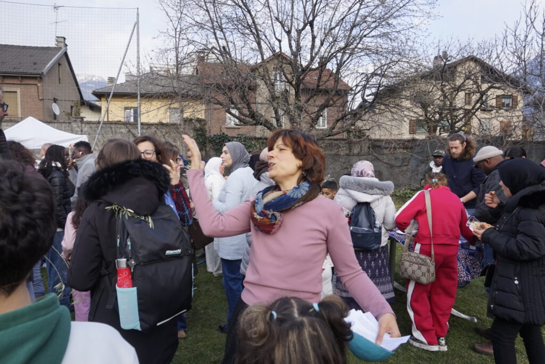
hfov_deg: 73.7
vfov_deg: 53.2
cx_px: 272
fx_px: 364
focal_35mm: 24
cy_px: 182
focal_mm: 16
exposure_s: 1/80
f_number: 6.3
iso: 100
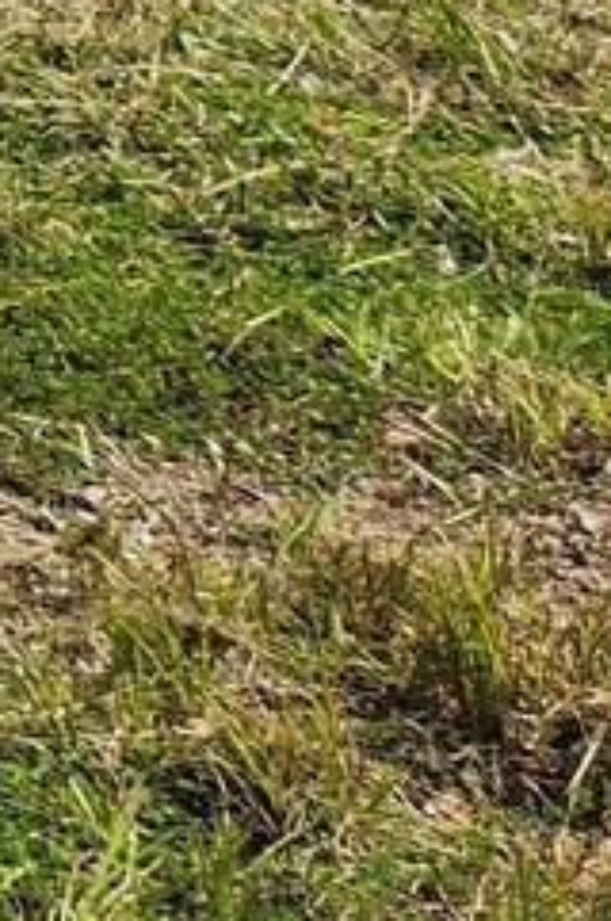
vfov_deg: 11.0
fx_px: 4238
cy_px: -1059
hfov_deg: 6.0
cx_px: -2333
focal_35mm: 166
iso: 50
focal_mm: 5
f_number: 1.8
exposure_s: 1/4493
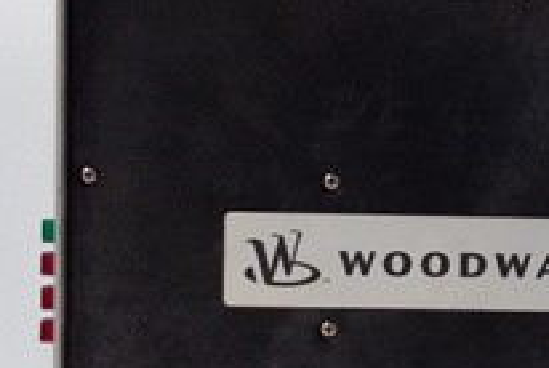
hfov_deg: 29.0
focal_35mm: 68
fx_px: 1038
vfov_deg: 20.0
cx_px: 432
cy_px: 239
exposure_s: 1/33
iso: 636
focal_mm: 3.79
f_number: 2
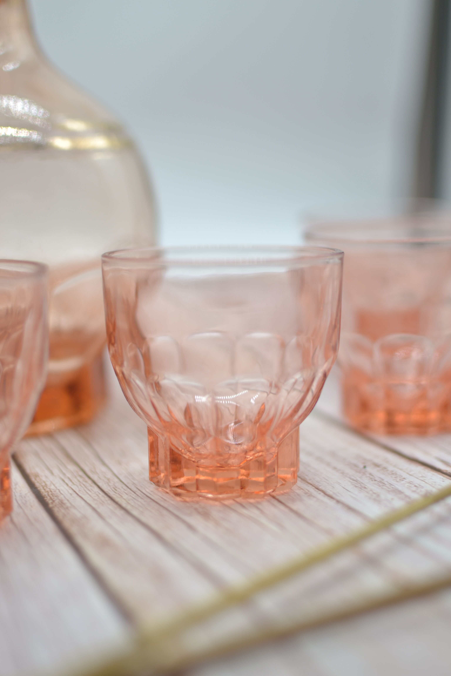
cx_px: 226
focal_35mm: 52
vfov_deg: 37.9
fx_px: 986
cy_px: 338
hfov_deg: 25.8
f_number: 1.8
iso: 100
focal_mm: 35
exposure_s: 1/400
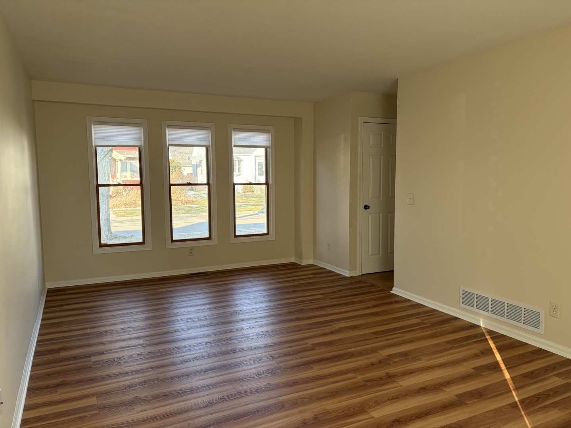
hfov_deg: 67.3
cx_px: 286
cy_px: 214
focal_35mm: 26
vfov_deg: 53.1
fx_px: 429
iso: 125
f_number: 1.6
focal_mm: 5.96
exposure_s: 1/184
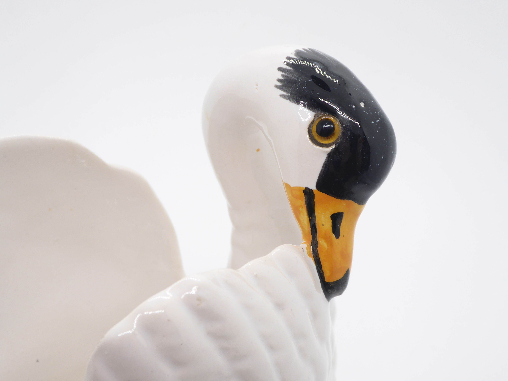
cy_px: 190
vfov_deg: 29.7
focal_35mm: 49
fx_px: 719
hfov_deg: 38.9
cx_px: 254
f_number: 4
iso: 100
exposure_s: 1/60
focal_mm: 8.4
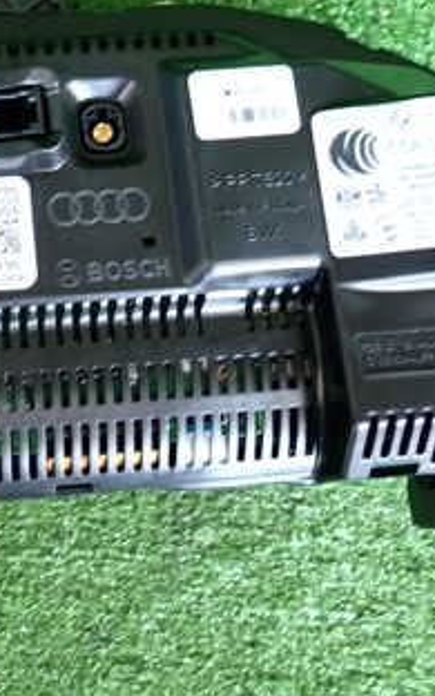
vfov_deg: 39.4
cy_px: 279
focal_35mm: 51
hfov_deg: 24.2
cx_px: -4
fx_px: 967
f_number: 2
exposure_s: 1/30
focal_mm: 4.5
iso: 200
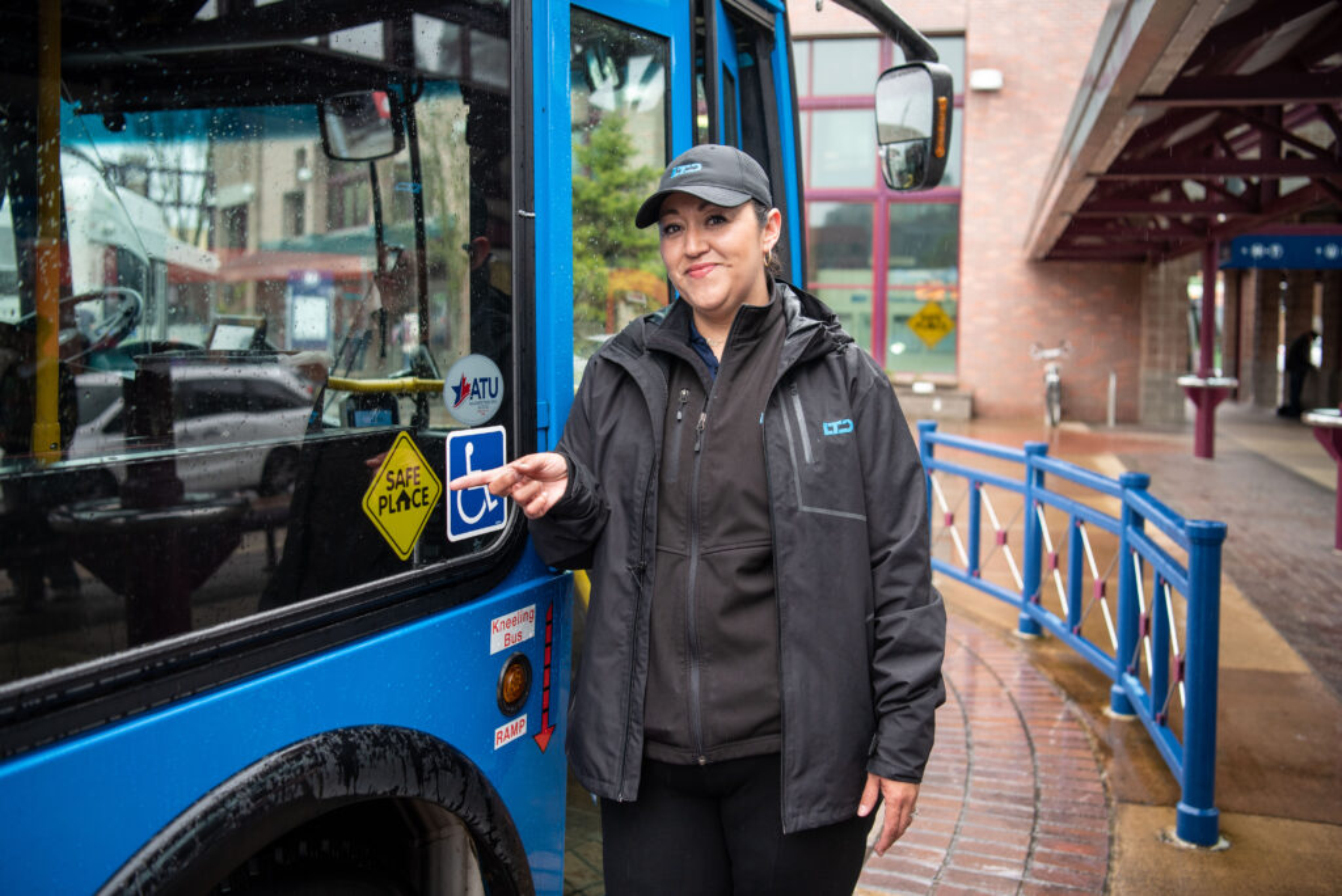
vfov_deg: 38.9
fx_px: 1268
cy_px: 448
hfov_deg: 55.8
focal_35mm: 34
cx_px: 671
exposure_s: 1/320
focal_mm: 34
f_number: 2.8
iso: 640
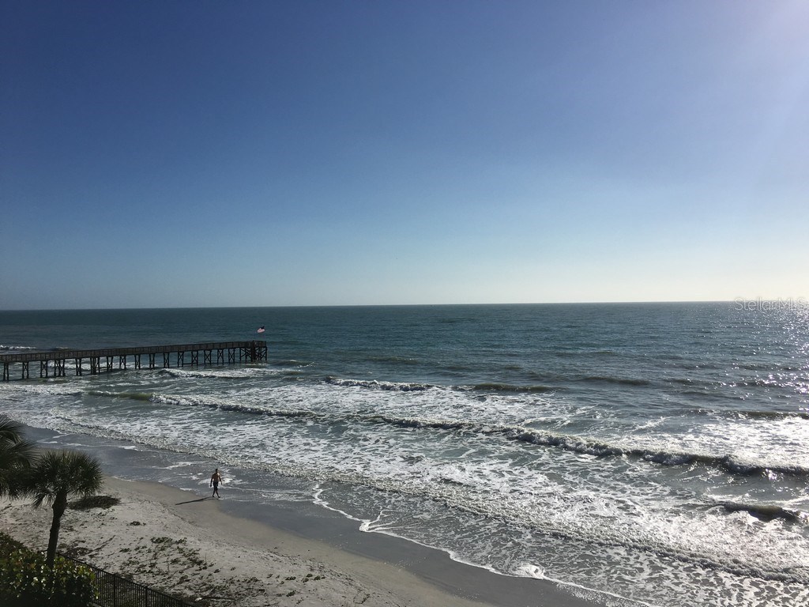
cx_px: 404
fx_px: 678
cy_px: 304
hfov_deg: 61.7
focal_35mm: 29
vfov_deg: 48.2
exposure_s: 1/5917
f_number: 2.2
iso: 25
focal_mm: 4.15
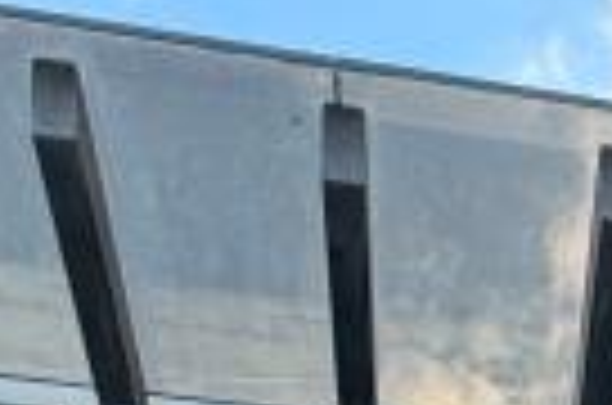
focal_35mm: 110
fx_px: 1866
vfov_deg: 8.2
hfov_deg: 17.4
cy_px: 1548
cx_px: 810
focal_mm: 2.22
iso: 40
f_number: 2.2
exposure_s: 1/152
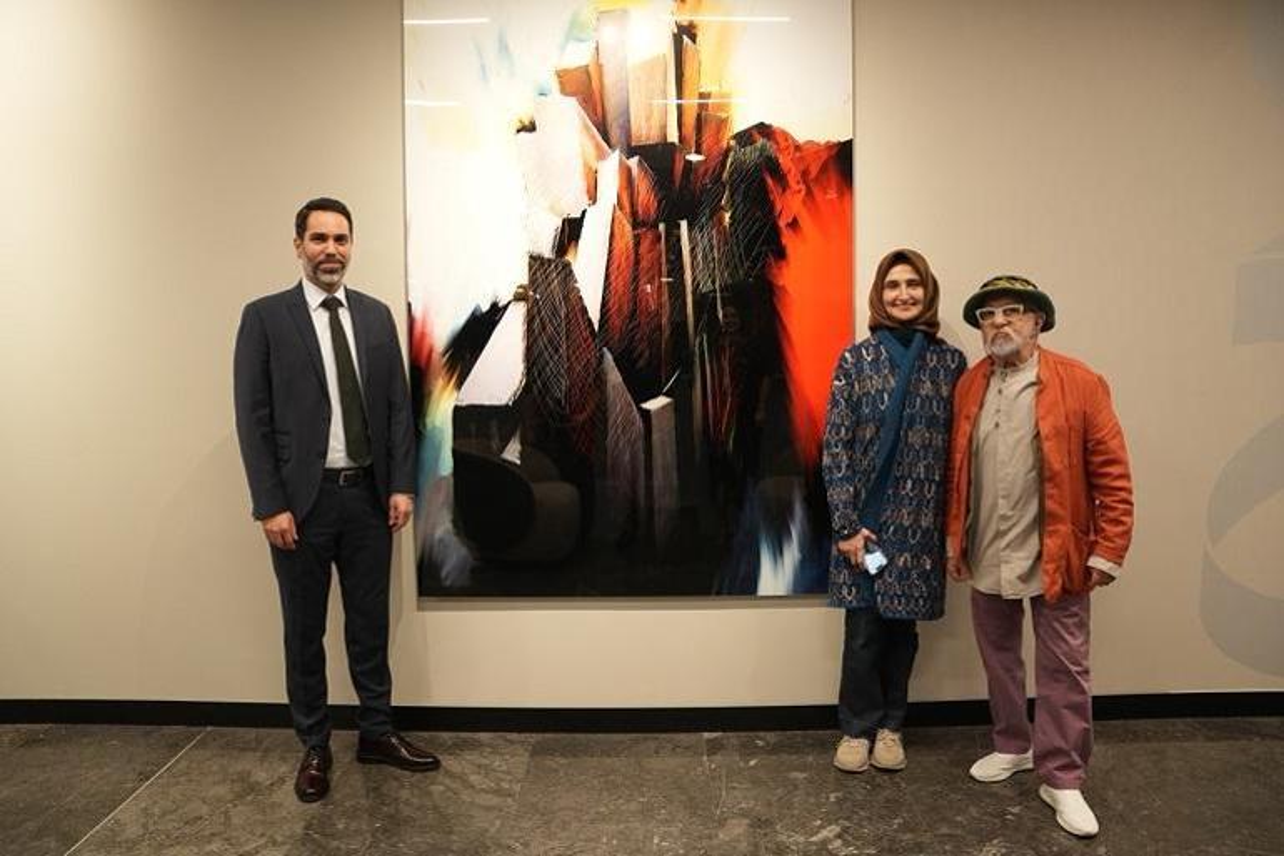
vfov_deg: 53.1
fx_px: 856
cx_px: 642
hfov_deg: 73.8
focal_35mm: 24
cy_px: 428
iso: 1250
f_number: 3.5
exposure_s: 1/80
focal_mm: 24
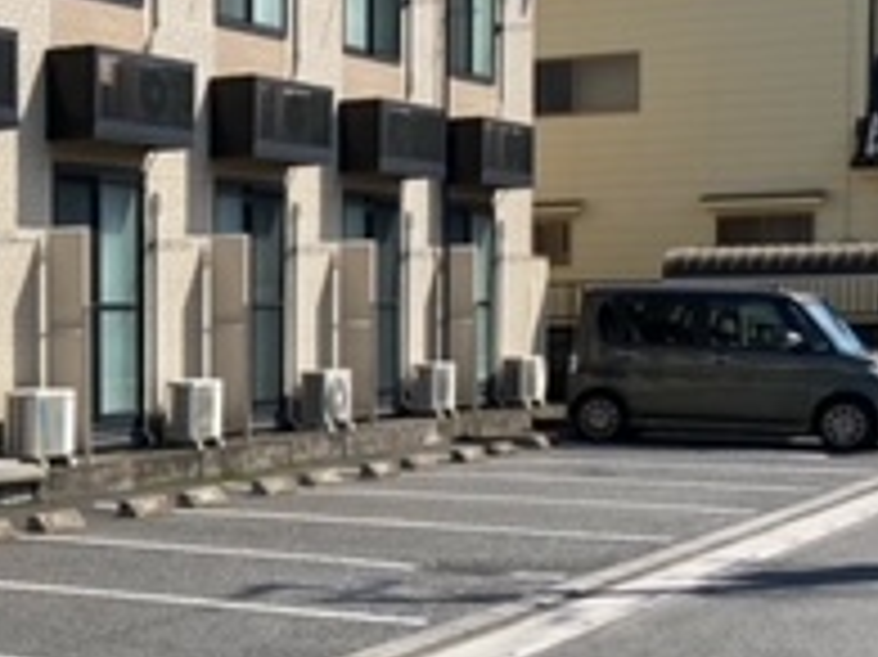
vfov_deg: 15.9
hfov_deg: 19.7
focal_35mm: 92
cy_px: 522
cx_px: -248
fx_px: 2332
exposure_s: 1/1567
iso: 20
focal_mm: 3.99
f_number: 1.8
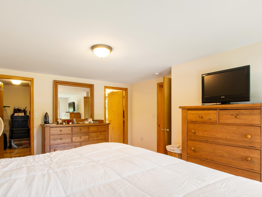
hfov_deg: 78.9
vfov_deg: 63.1
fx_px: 159
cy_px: 114
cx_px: 125
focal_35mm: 21
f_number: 8
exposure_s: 1/2.5
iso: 100
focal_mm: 10
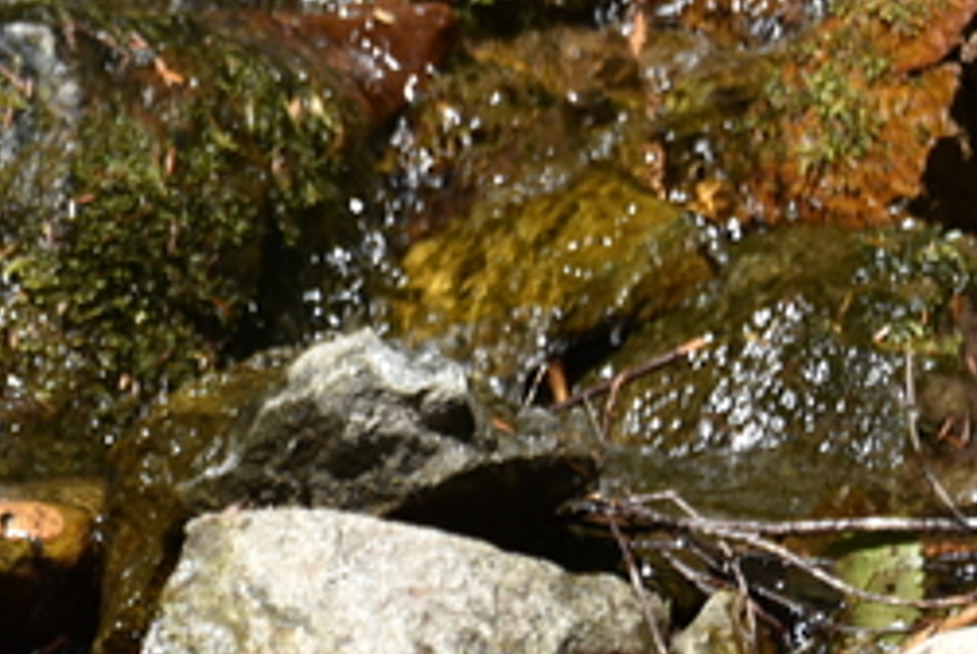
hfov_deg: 3.6
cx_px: -1156
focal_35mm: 571
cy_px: 1234
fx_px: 15514
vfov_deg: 2.4
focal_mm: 112
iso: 100
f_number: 6.3
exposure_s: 1/250
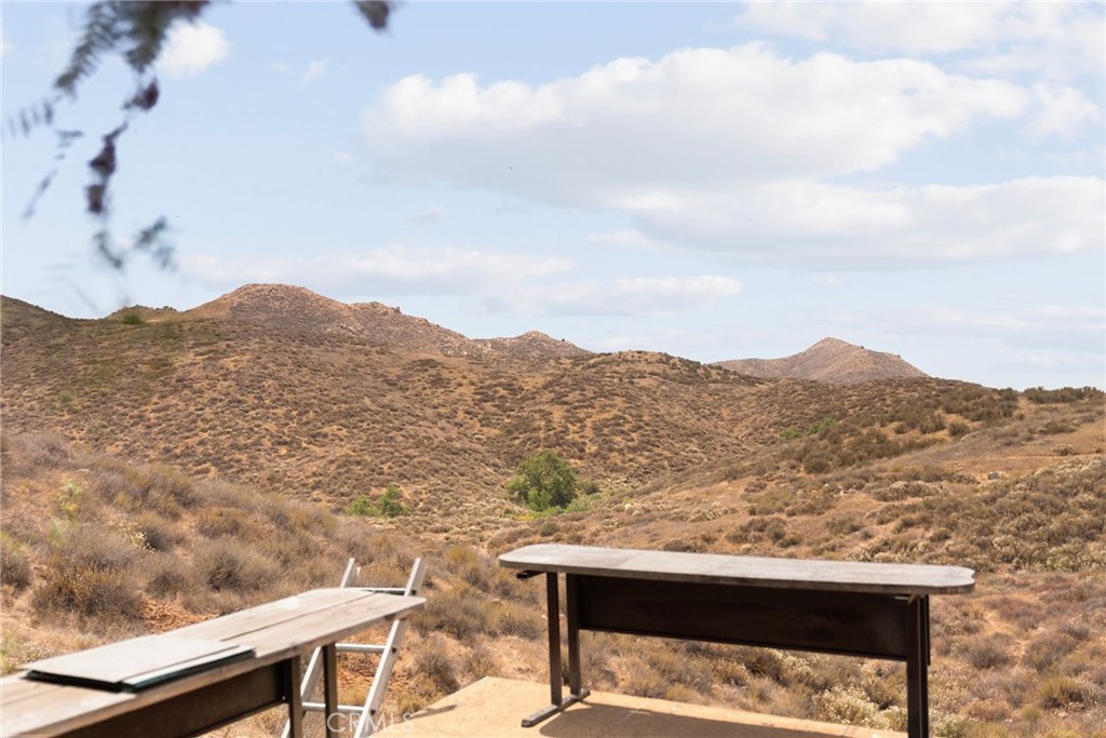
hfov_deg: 55.8
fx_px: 1045
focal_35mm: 34
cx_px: 553
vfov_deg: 38.9
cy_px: 369
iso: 320
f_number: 2.8
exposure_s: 1/80
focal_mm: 34
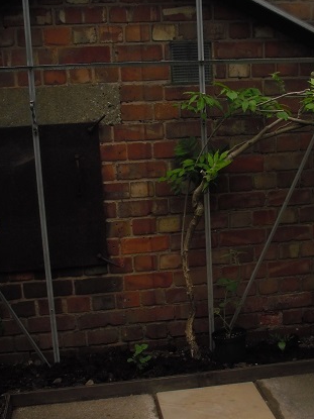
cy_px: 229
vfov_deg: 34.9
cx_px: 205
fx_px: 666
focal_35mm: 55
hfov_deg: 26.4
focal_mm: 6.7
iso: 100
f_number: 3.5
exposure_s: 1/200
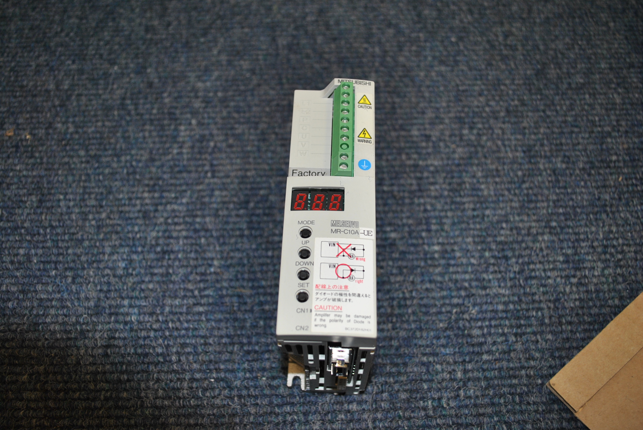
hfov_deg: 57.2
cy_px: 215
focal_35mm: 33
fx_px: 590
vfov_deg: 40.1
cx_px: 322
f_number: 4
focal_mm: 22
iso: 180
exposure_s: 1/60
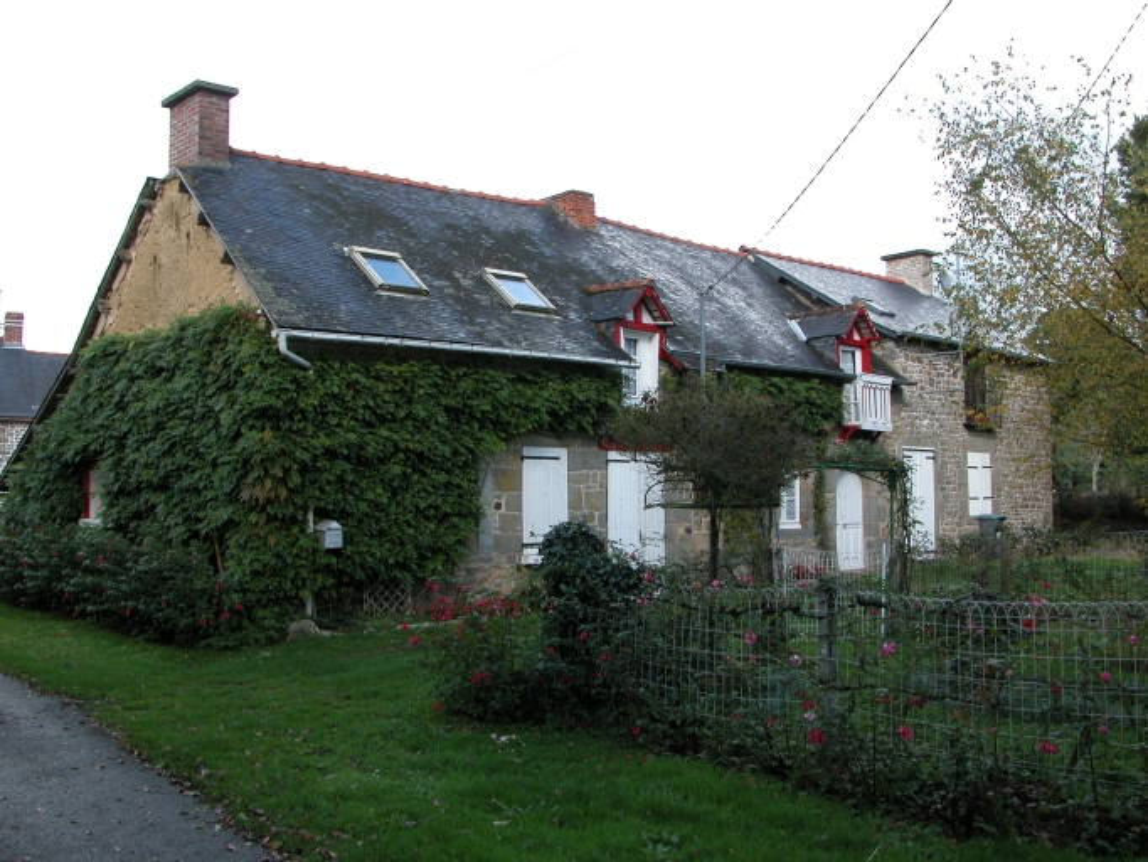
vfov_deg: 40.7
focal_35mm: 35
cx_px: 574
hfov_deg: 52.6
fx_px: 1161
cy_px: 431
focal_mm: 8.9
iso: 100
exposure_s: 1/155
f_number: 4.5
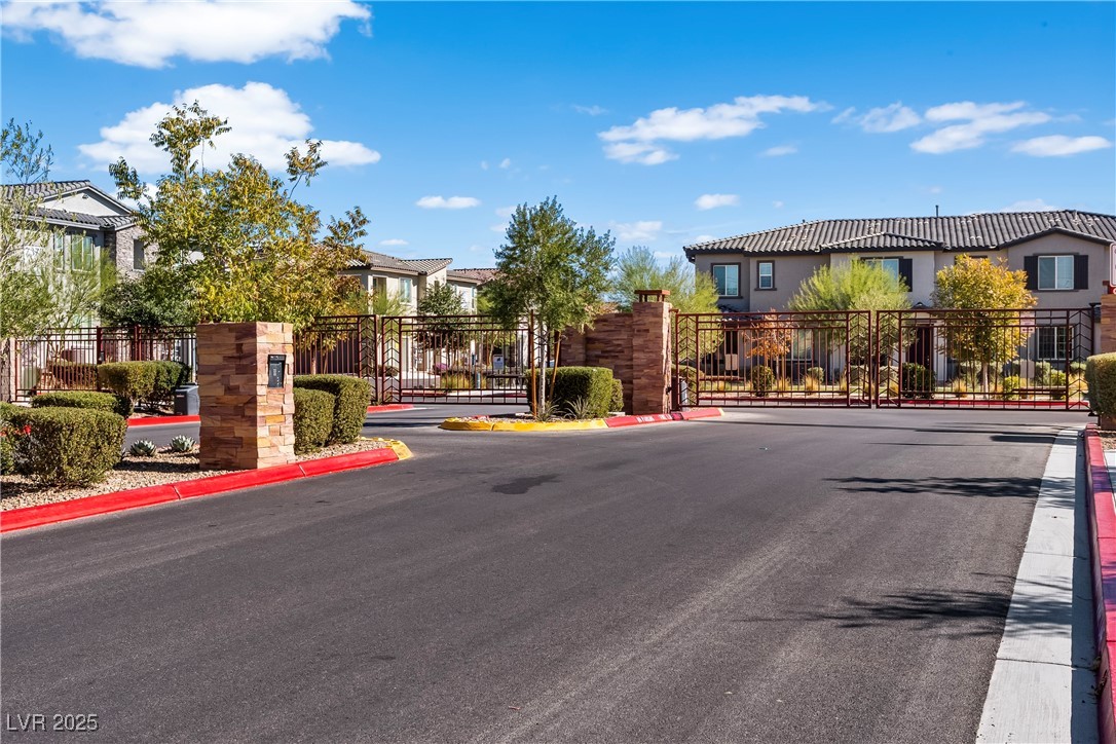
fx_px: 1302
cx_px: 558
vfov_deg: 31.9
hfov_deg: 46.4
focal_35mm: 42
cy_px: 372
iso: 320
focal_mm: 28
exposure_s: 1/100
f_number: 8
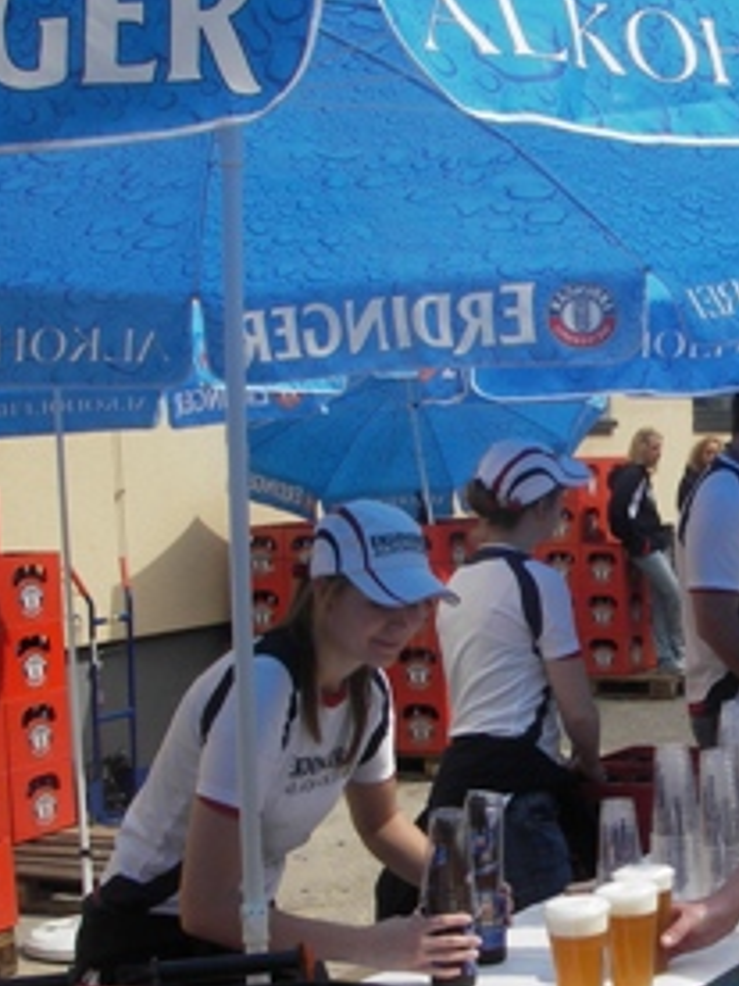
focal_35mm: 55
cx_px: 628
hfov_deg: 25.9
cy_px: 511
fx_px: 1566
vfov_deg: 34.9
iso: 50
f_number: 6.6
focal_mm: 6.3
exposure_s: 1/160
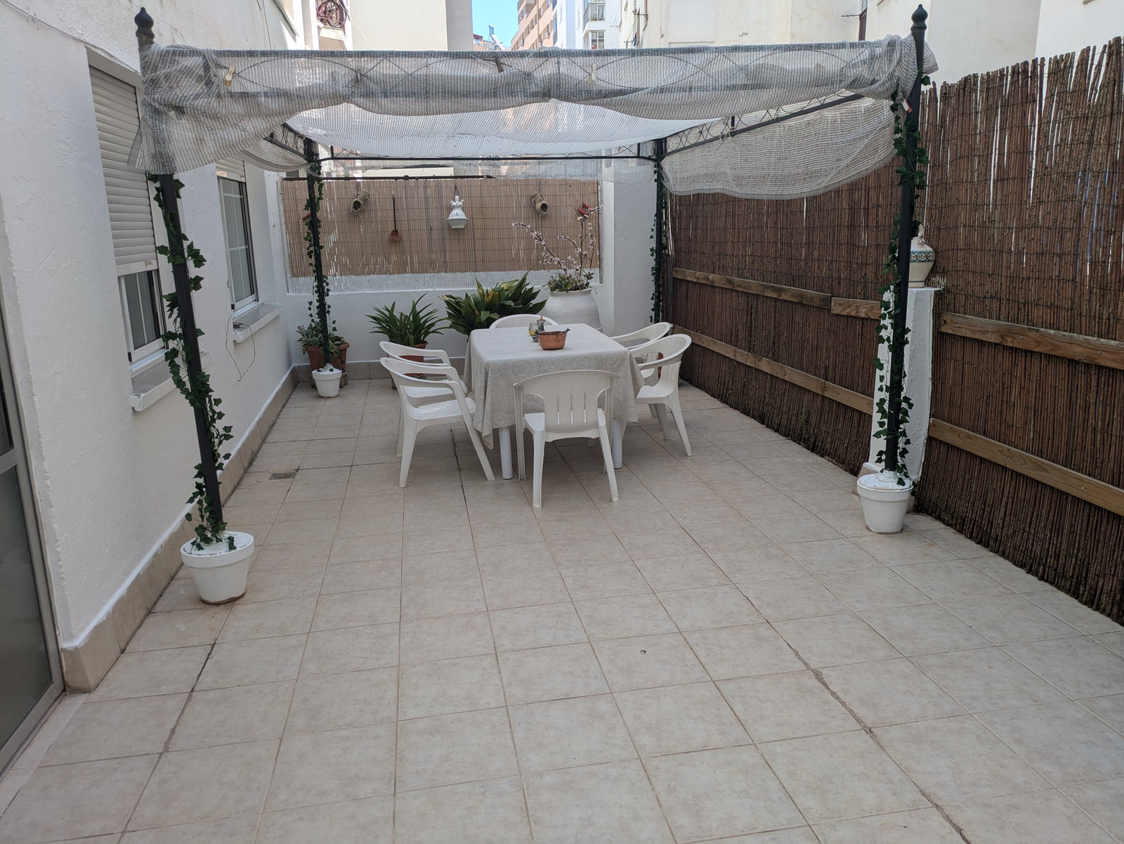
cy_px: 422
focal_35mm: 25
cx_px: 562
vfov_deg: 54.9
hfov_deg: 69.4
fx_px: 812
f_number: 1.89
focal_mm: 5.43
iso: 57
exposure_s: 1/856
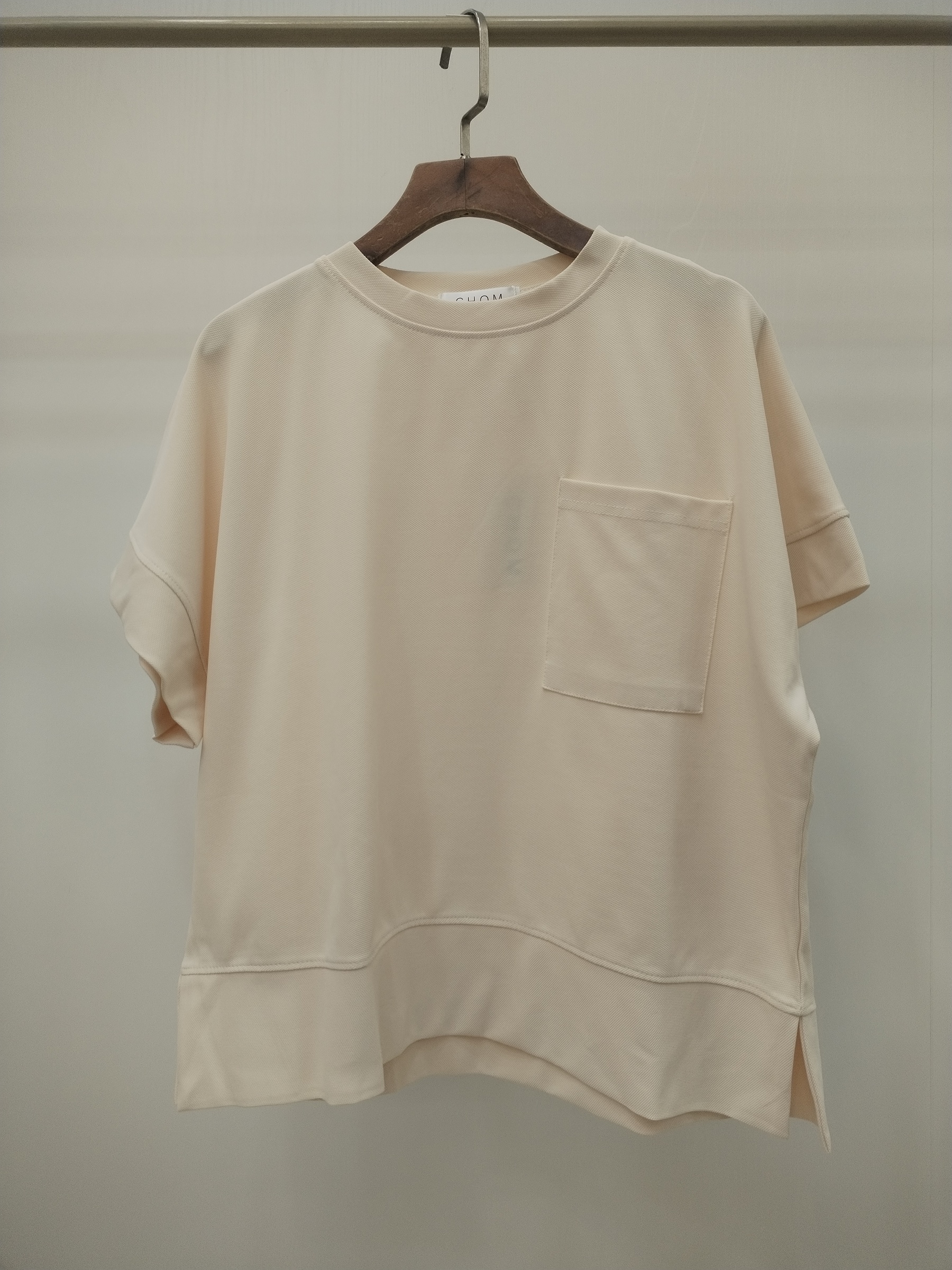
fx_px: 1063
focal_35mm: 29
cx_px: 476
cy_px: 635
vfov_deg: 61.7
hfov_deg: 48.2
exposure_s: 1/120
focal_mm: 4.75
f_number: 1.8
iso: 165
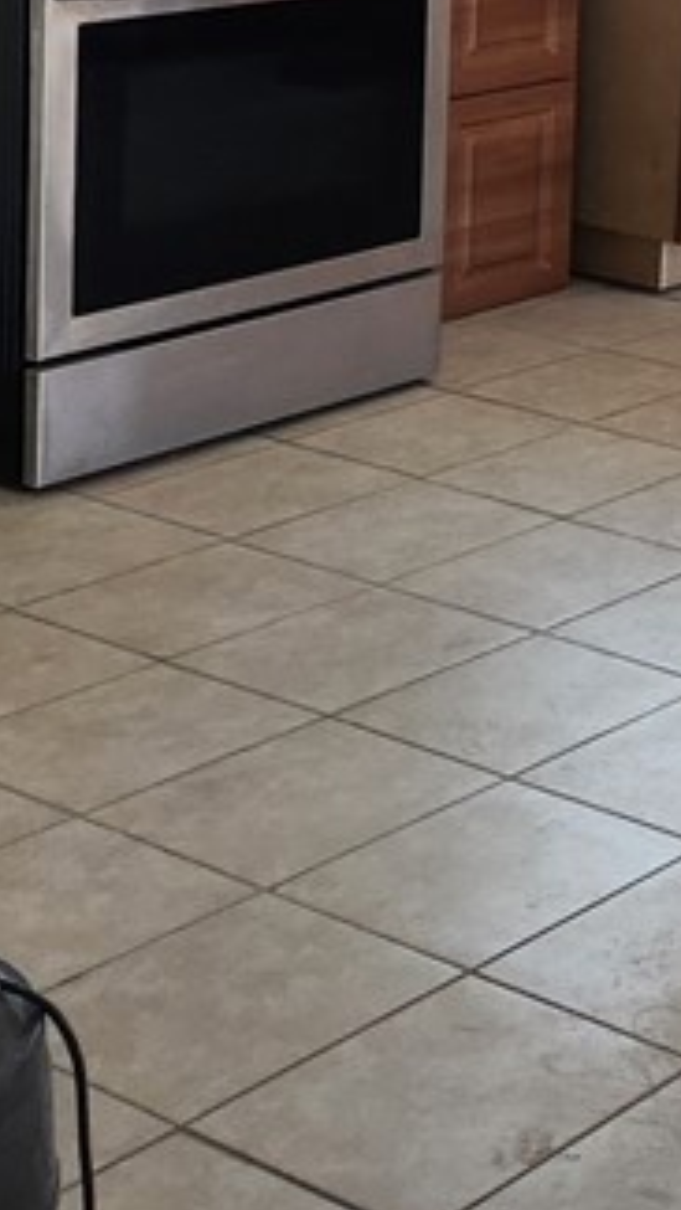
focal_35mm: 79
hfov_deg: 12.1
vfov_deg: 24.7
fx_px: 2534
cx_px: 1652
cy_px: -182
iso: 160
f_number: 1.8
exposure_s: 1/120
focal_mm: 5.4
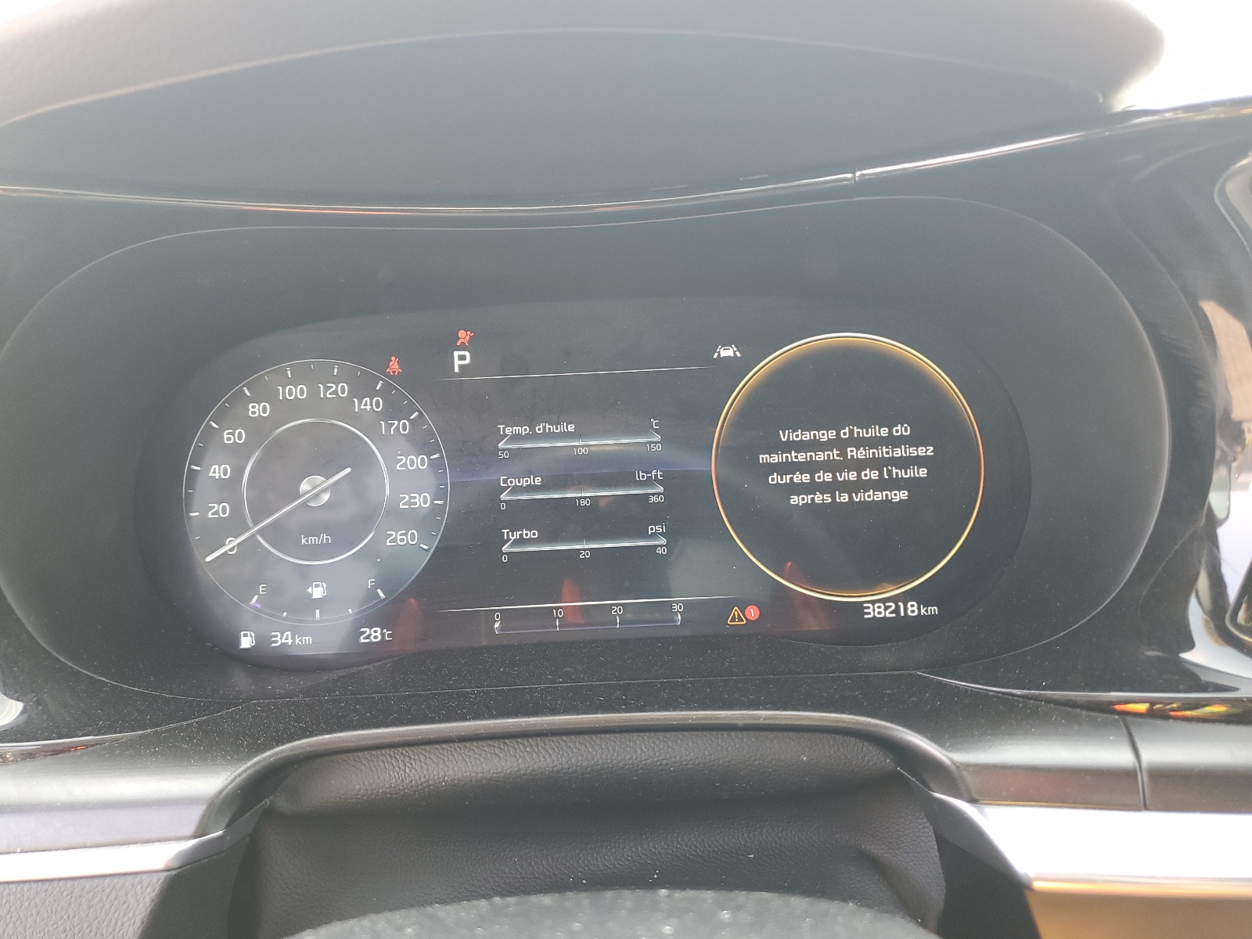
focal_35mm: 26
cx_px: 626
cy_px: 470
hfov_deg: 67.3
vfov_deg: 53.1
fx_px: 940
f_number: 1.5
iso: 66
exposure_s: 1/60.2
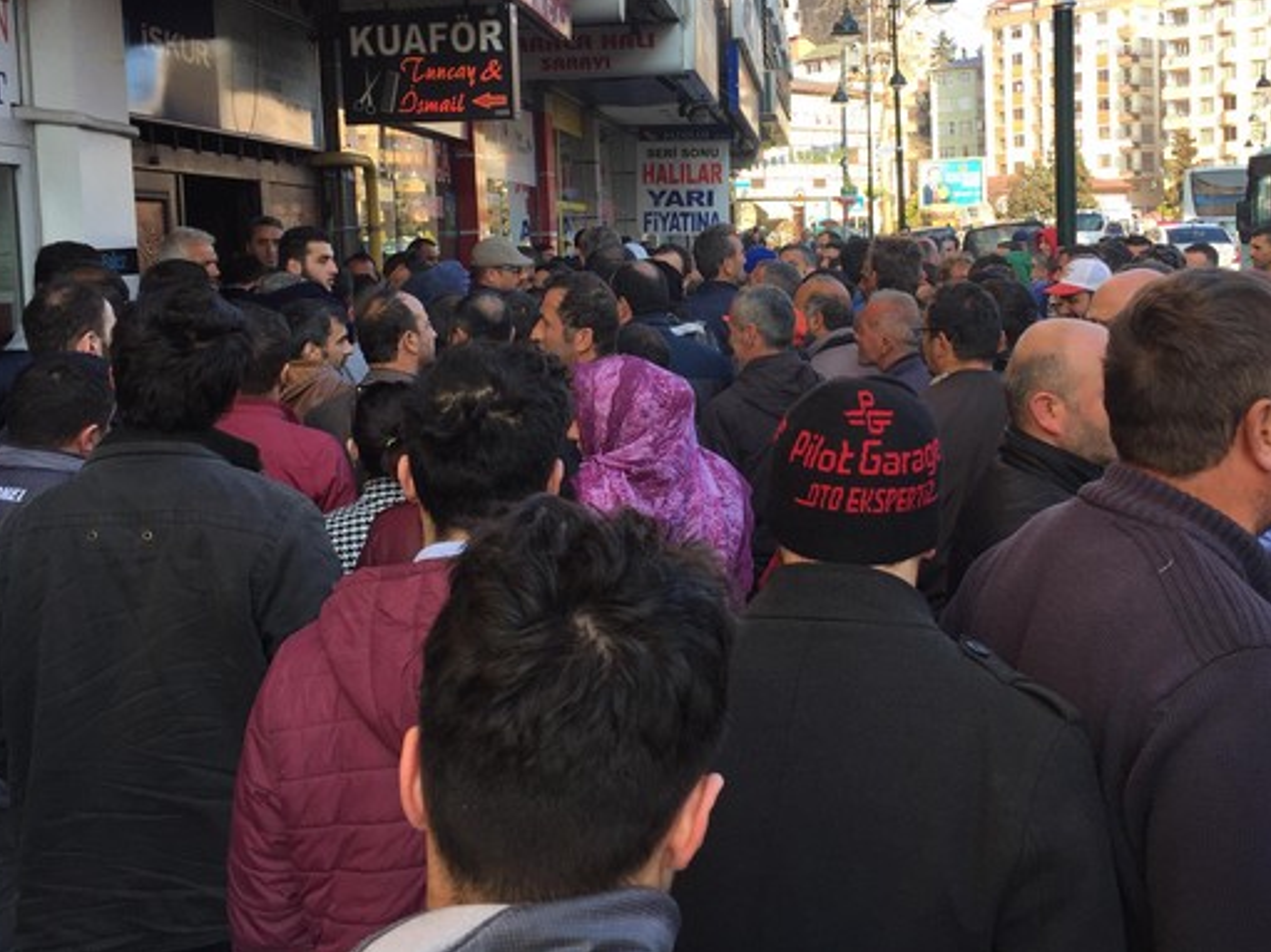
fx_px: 1395
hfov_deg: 49.0
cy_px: 338
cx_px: 677
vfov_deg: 37.4
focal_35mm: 38
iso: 32
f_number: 2.2
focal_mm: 4.15
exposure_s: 1/321
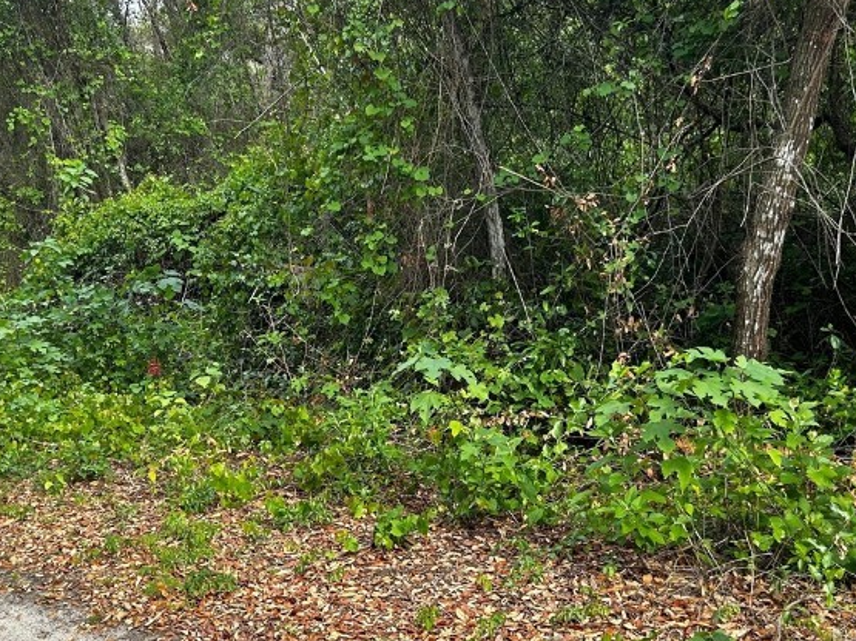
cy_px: 324
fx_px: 1187
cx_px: 383
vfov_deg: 30.3
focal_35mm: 48
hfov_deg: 39.6
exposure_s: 1/337
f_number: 1.5
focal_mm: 5.7
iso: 50
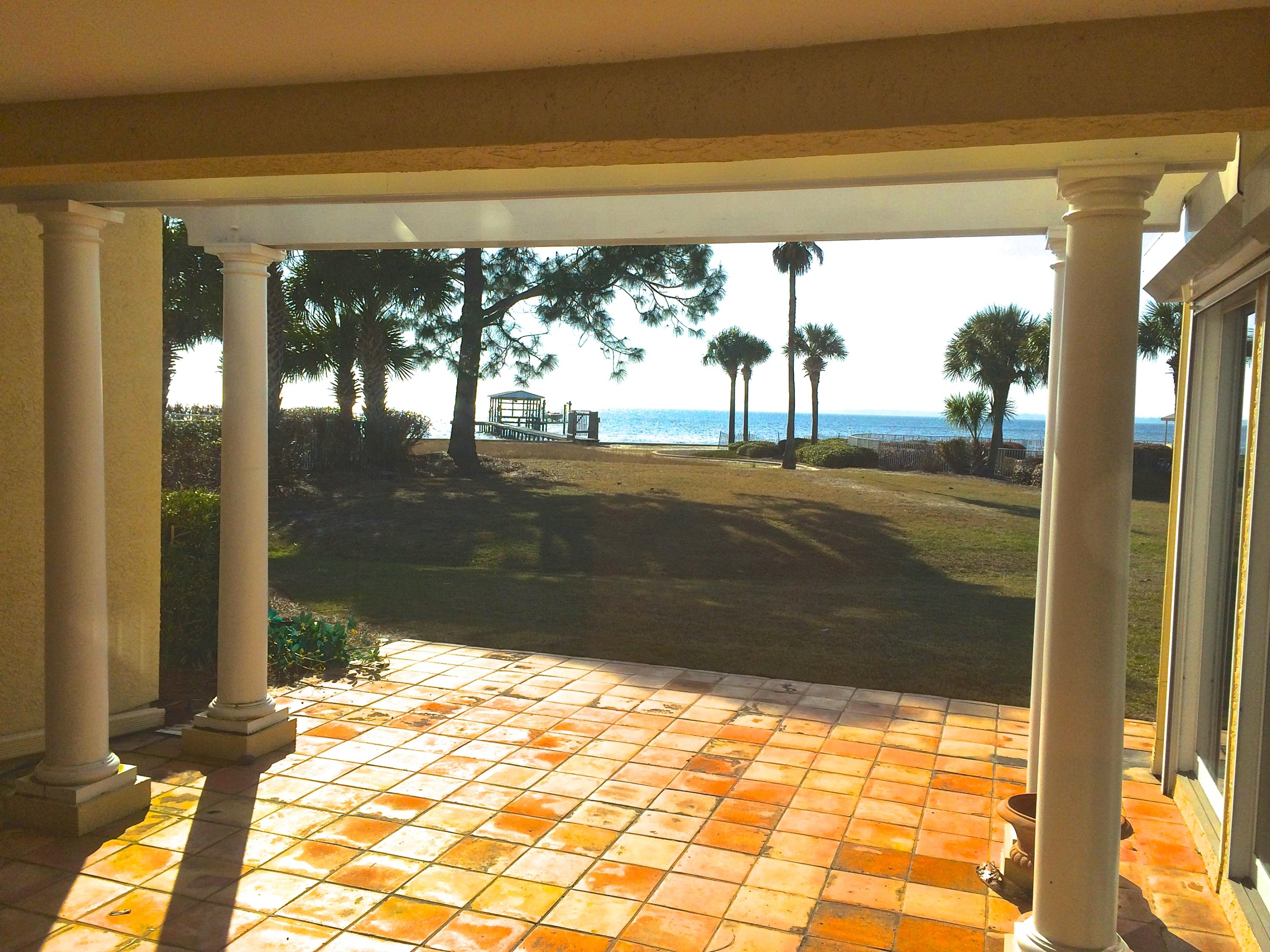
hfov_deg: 60.0
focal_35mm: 30
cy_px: 476
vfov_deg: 46.8
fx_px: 1101
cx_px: 635
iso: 32
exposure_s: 1/1786
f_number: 2.2
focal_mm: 4.12
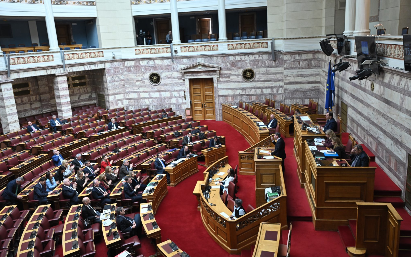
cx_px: 207
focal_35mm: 31
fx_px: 347
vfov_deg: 40.6
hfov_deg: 61.2
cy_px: 123
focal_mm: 30
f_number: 4
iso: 1000
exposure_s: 1/250
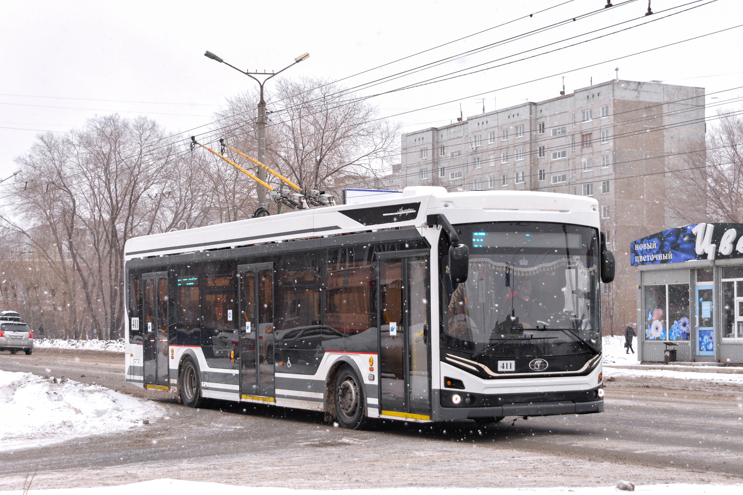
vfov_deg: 20.3
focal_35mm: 67
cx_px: 368
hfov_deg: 30.1
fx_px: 1383
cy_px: 245
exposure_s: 1/400
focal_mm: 66
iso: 800
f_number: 5.6
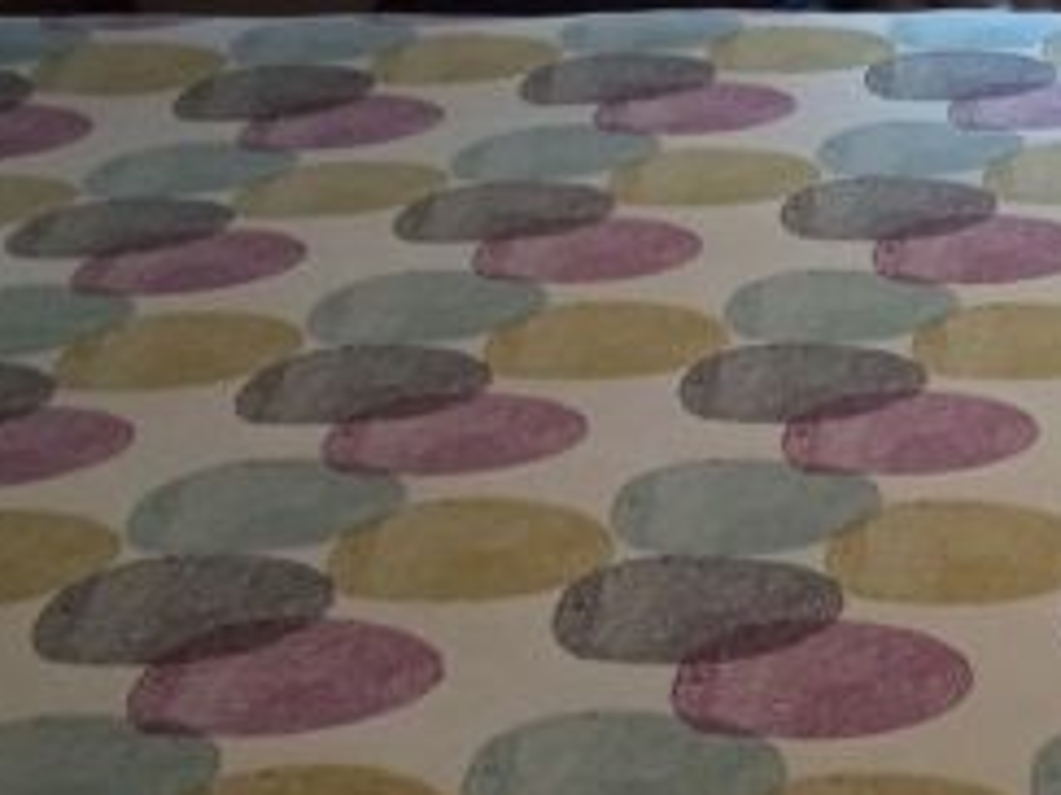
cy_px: 66
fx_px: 3492
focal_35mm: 114
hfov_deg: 16.8
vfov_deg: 12.9
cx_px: 1157
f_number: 2.2
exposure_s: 1/33.3
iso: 460
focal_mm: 3.79
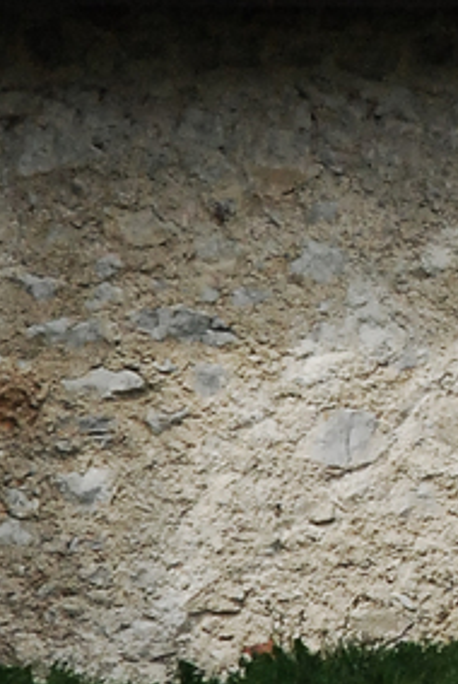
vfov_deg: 3.3
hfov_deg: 2.2
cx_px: 706
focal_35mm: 619
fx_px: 11783
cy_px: 11
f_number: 8
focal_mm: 70
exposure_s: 1/1600
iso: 1000
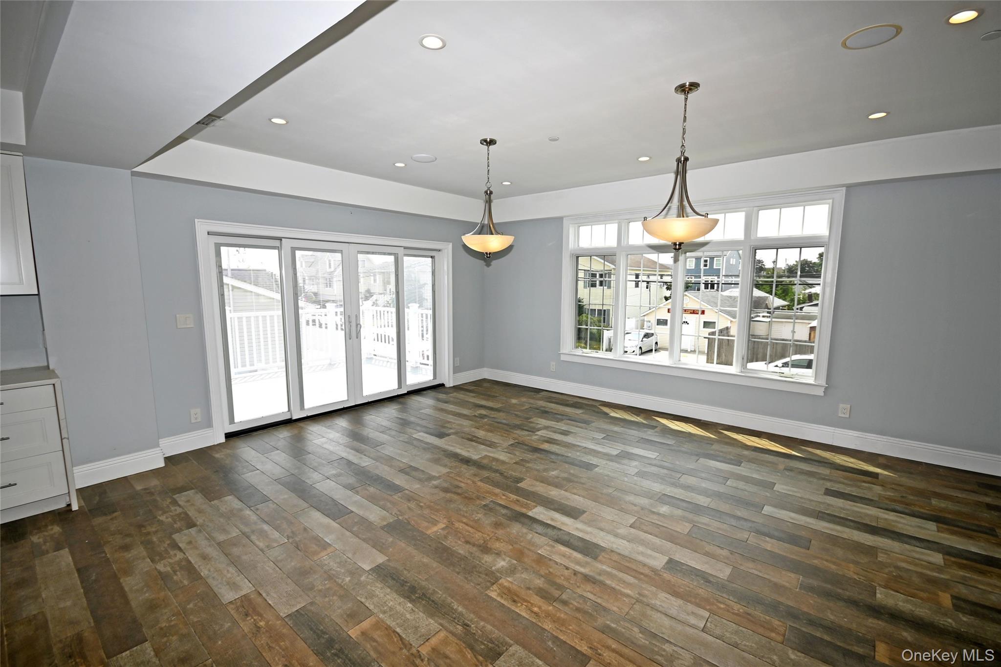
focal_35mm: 15
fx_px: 417
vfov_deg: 77.3
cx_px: 500
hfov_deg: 100.4
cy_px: 334
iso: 100
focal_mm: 10
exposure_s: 1/160
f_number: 7.1
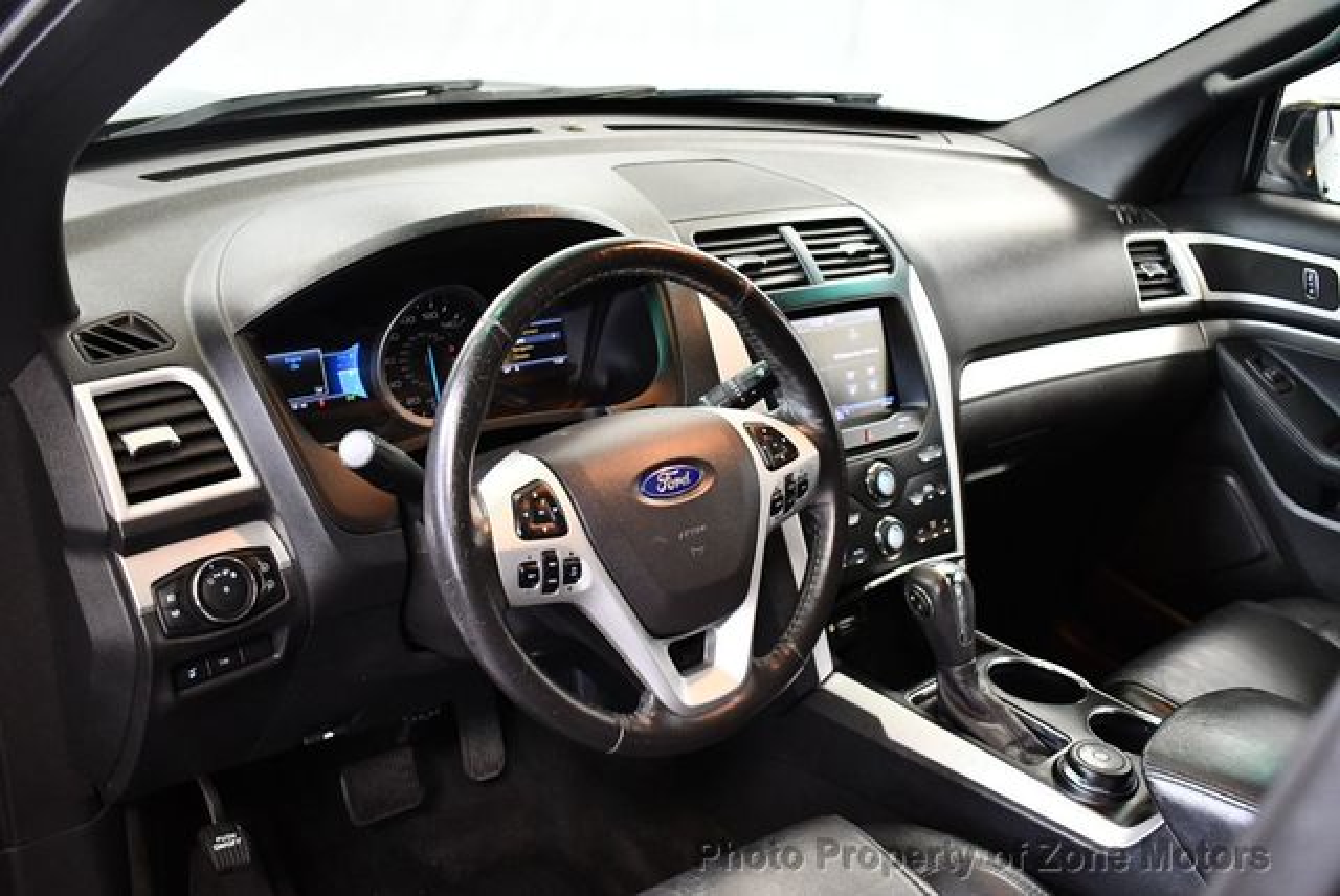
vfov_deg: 36.9
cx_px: 670
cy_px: 448
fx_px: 1341
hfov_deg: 53.1
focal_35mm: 36
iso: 3200
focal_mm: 18
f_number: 3.5
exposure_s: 1/100
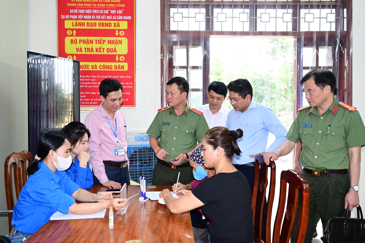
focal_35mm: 32
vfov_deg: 41.7
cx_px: 182
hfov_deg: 59.5
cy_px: 122
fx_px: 319
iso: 1000
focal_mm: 31.5
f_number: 4
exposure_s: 1/100
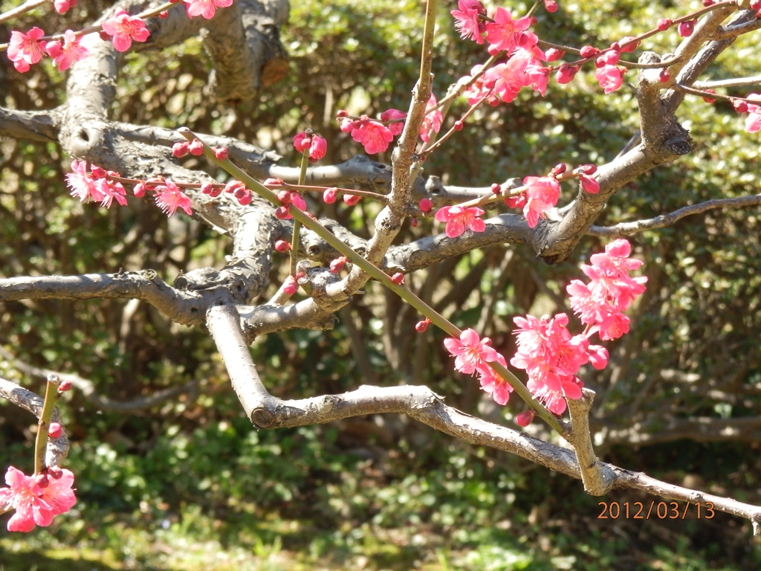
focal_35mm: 154
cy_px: 286
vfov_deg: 9.6
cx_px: 380
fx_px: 3386
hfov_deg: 12.8
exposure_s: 1/160
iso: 200
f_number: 5.5
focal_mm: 27.5
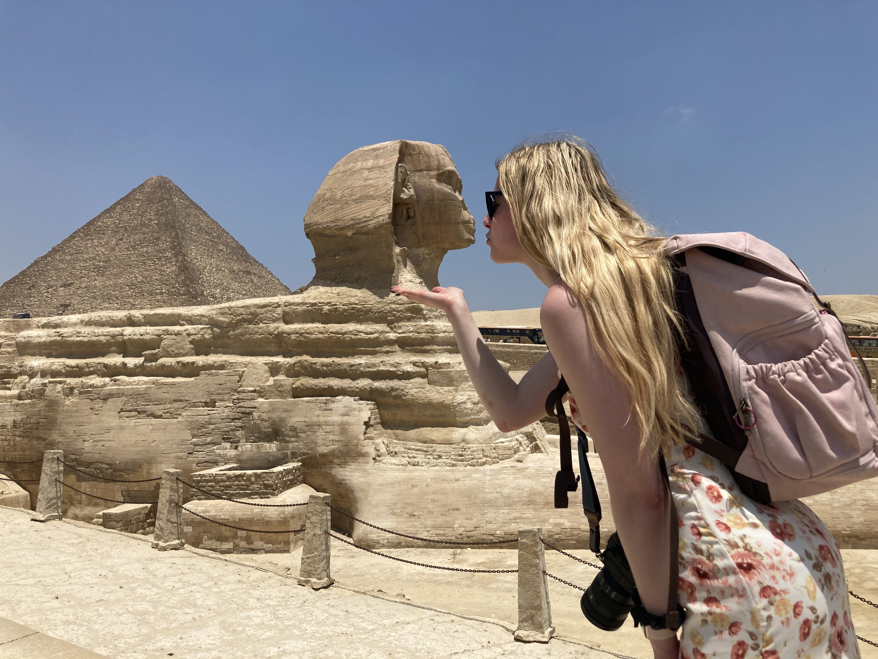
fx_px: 710
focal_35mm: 28
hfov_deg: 63.4
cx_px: 439
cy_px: 330
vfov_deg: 49.7
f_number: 1.8
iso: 25
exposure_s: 1/4000
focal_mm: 3.99
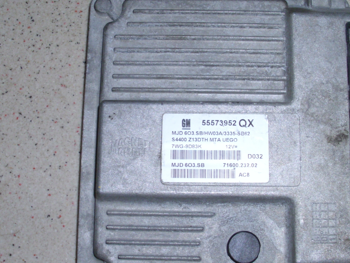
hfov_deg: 33.7
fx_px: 576
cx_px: 206
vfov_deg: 25.6
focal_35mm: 57
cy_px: 125
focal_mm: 6.2
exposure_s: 1/60
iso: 200
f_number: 4.3
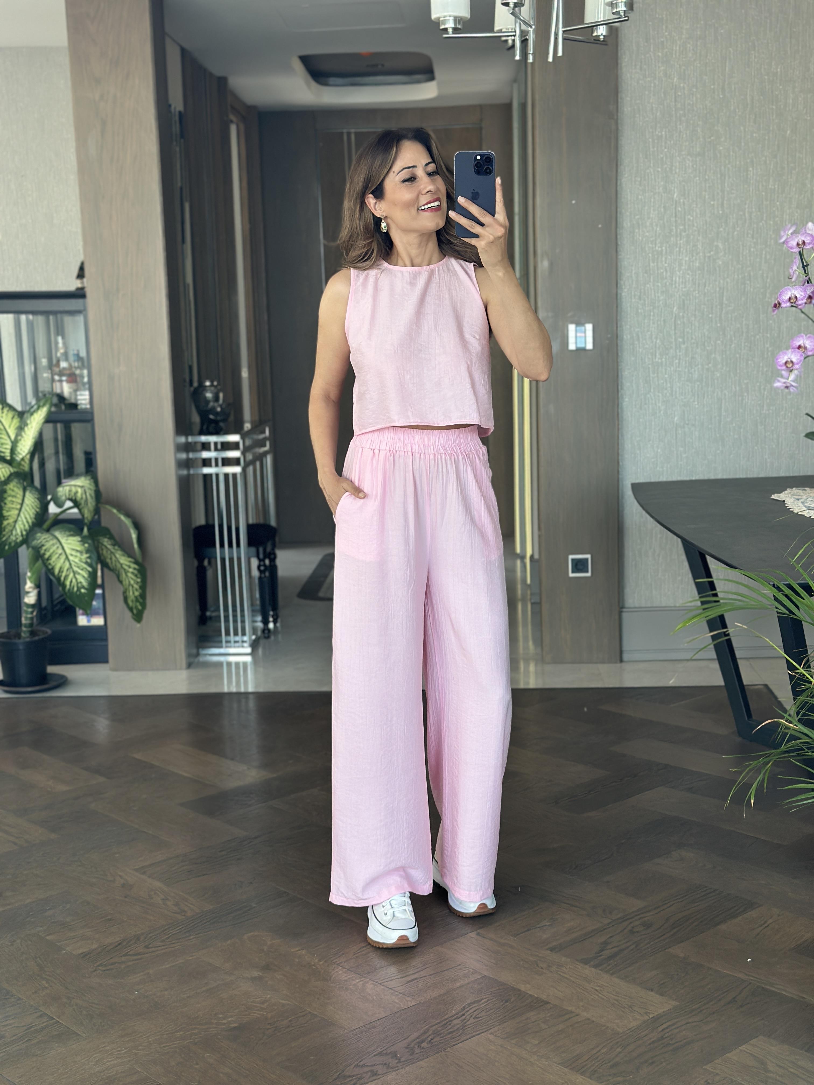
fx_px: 1505
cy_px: 542
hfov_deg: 30.3
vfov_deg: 39.7
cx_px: 407
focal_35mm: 48
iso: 125
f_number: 1.78
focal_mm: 6.86
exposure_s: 1/104
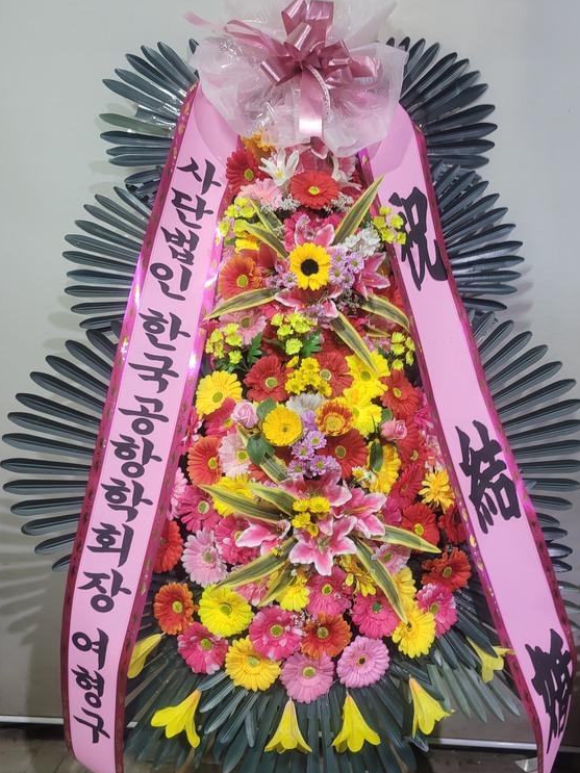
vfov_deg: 63.4
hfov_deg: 49.7
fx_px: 626
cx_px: 306
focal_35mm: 28
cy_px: 414
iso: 250
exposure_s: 1/40
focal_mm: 5.4
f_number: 1.8
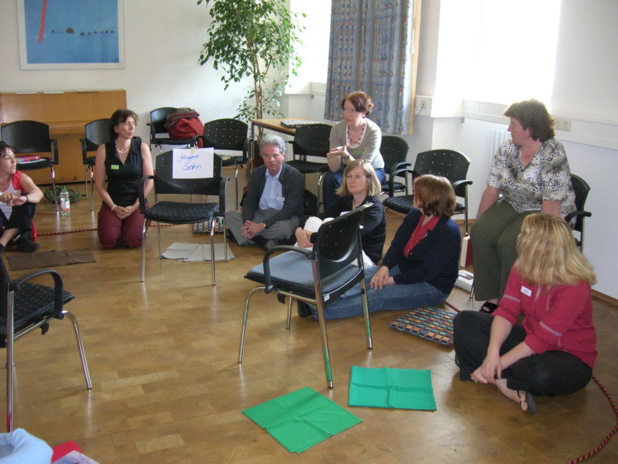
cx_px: 309
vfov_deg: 41.8
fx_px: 607
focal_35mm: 34
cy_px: 232
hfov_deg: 54.0
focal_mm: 5.7
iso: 200
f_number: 2.9
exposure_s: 1/21
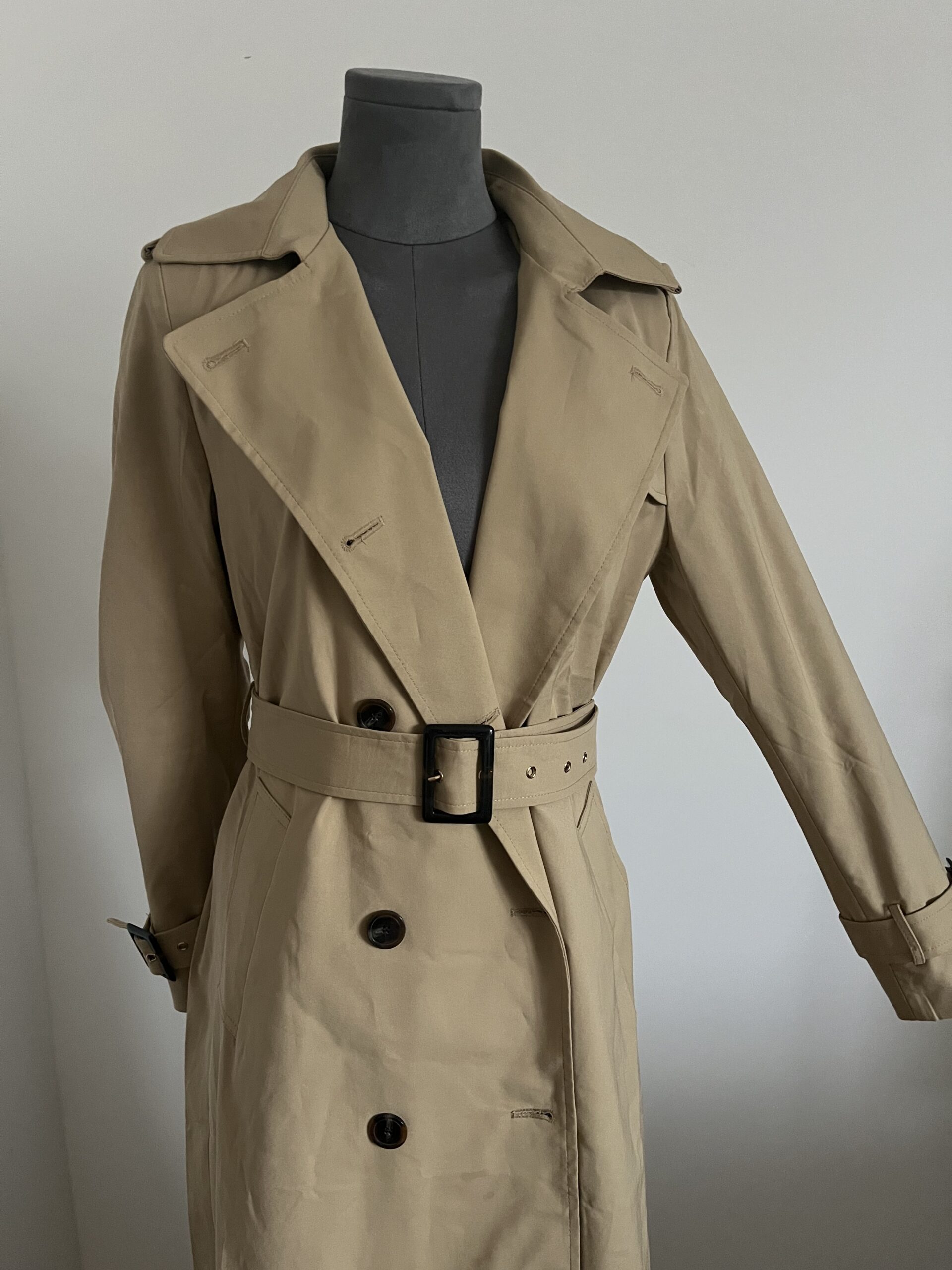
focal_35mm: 26
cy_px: 635
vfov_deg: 67.3
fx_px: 953
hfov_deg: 53.1
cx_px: 476
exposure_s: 1/34
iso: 640
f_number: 1.6
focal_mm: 5.1
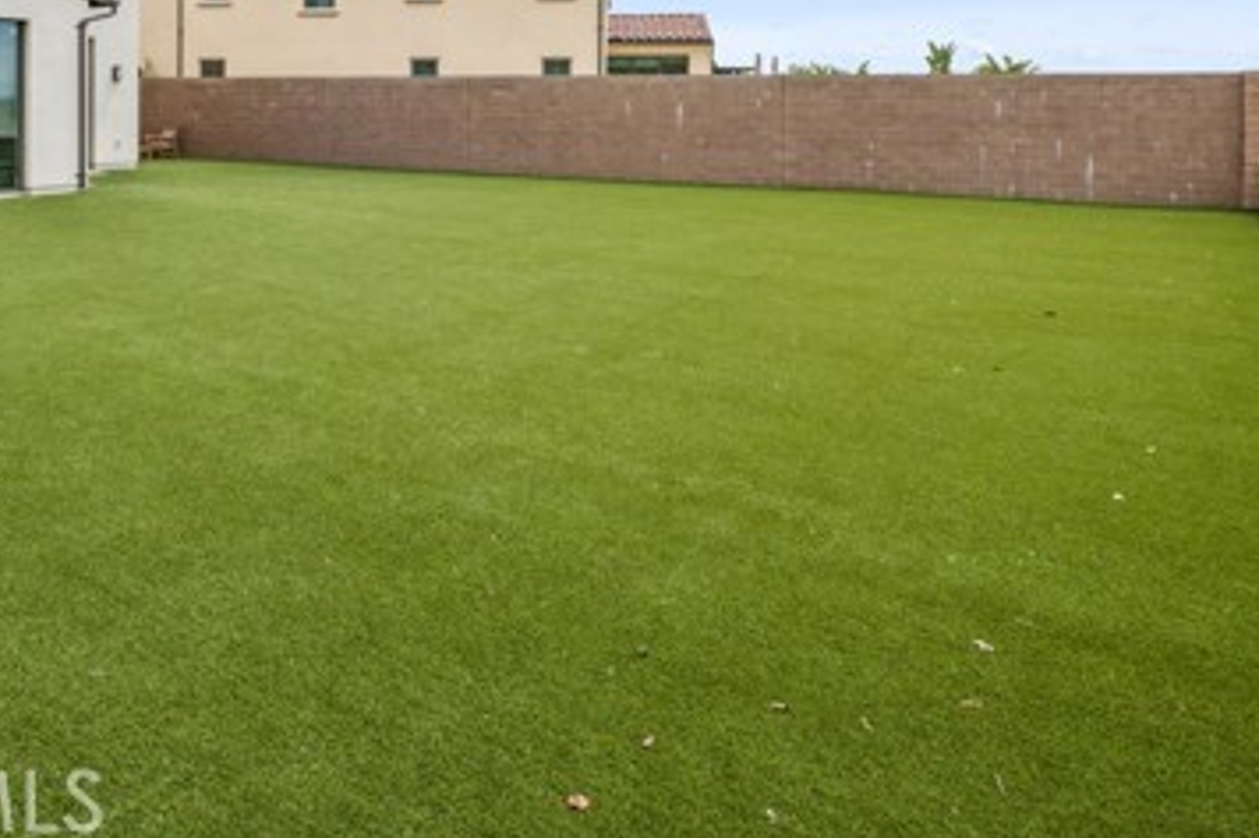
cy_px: 97
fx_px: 944
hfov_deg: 64.7
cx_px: 371
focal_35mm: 27
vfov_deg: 44.0
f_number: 8
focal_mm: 10
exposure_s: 1/320
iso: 125
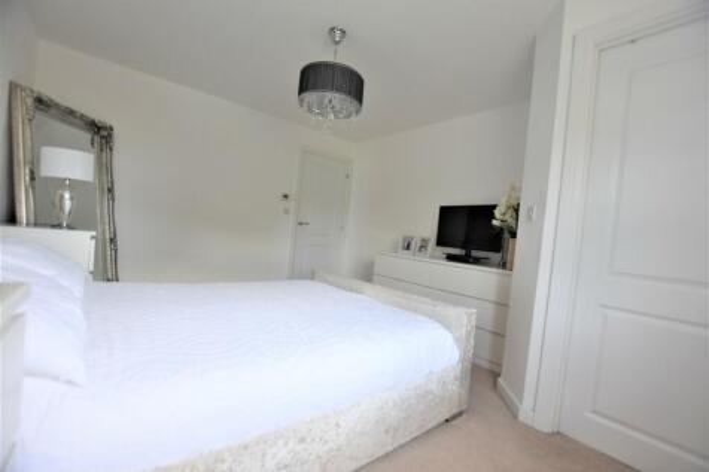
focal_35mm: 15
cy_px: 236
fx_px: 295
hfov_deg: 100.4
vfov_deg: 77.3
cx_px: 354
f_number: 3.5
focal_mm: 10
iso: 400
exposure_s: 1/250
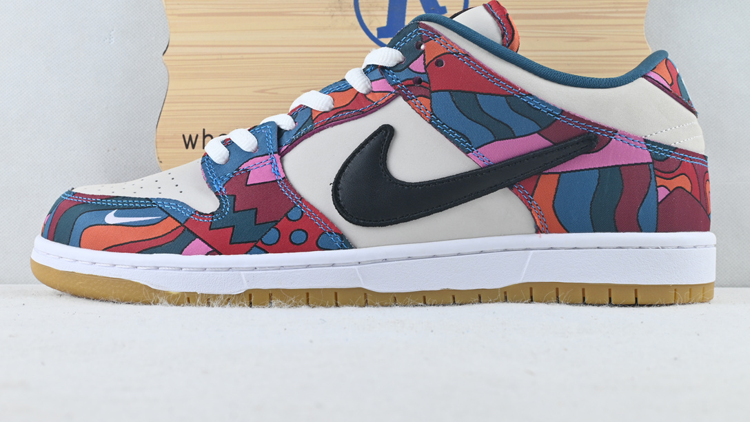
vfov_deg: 22.7
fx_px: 1051
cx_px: 358
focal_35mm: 53
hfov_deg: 39.3
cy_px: 177
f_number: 10
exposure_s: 1/13
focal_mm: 30.5
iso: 100
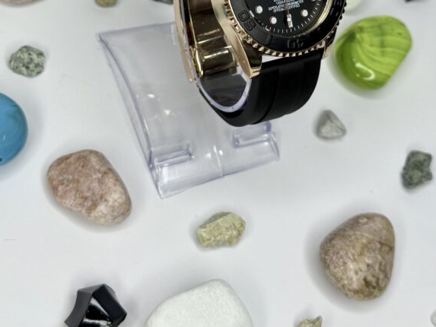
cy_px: 24
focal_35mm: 67
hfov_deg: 29.0
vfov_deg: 21.4
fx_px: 844
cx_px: 224
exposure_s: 1/242
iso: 64
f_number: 1.78
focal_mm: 6.76
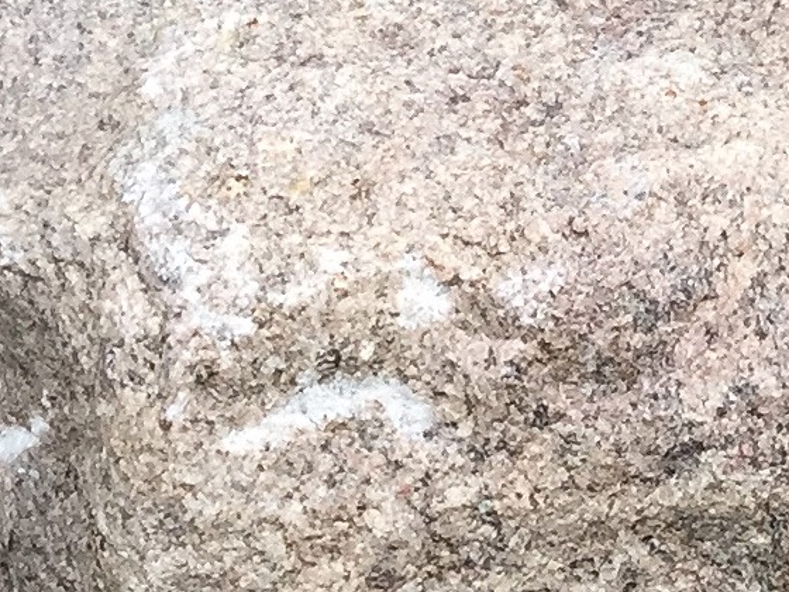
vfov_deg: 8.3
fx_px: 3852
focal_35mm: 169
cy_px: -615
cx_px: 1567
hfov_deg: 10.7
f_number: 2.2
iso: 40
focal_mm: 4.15
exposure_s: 1/120
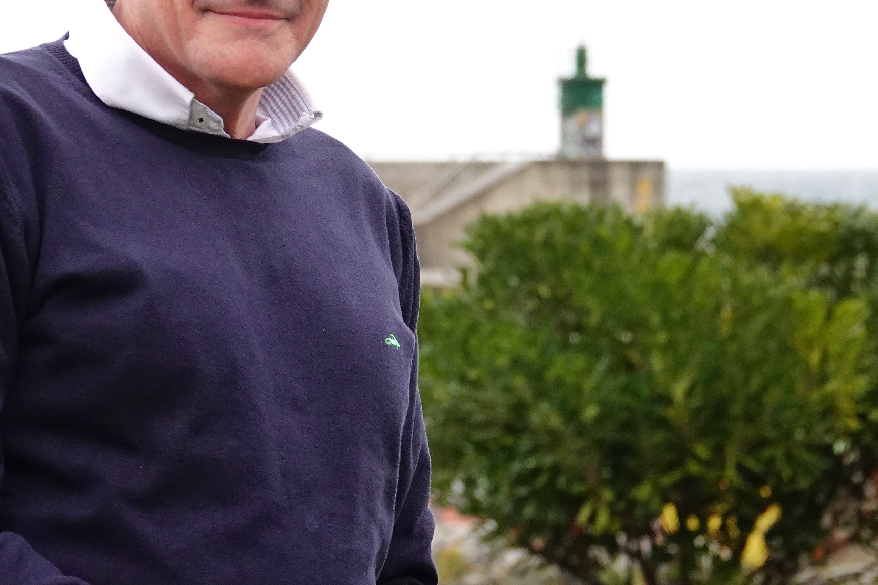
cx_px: 473
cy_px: 287
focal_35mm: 264
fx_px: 6439
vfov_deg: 5.2
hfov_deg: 7.8
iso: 800
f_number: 4
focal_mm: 44.93
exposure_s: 1/320
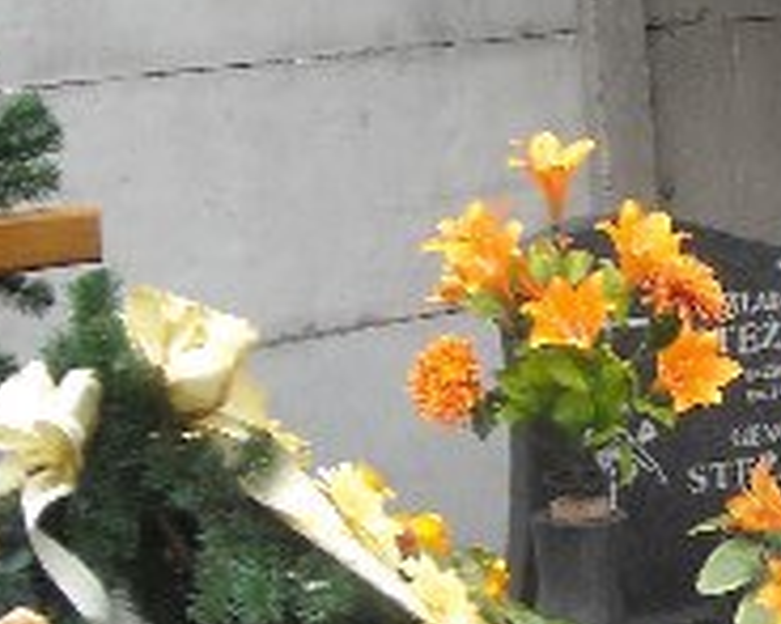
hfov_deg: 15.6
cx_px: 917
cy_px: 420
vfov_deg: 12.9
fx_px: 2749
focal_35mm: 119
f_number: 2.8
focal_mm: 5.7
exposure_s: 1/96
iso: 64
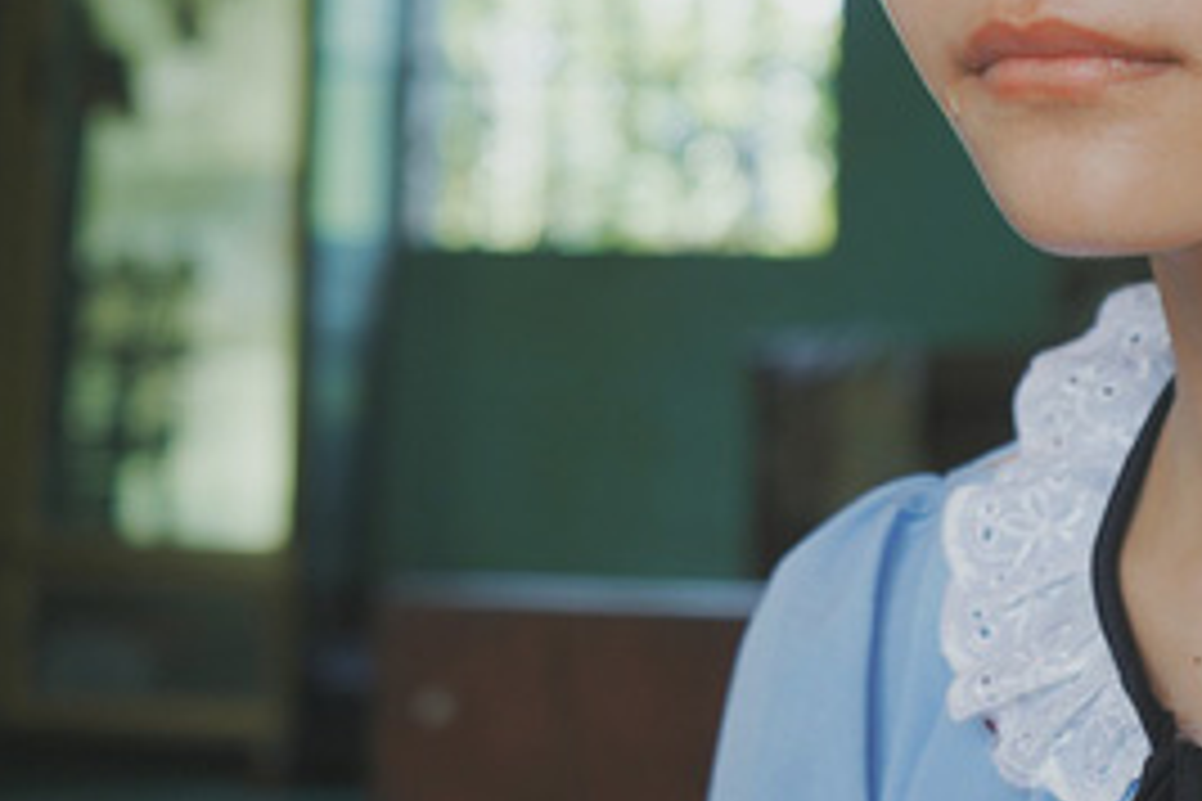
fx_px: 3405
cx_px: 1026
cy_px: 110
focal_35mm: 102
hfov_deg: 19.7
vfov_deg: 13.3
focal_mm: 44
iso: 320
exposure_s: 1/160
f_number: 4.5
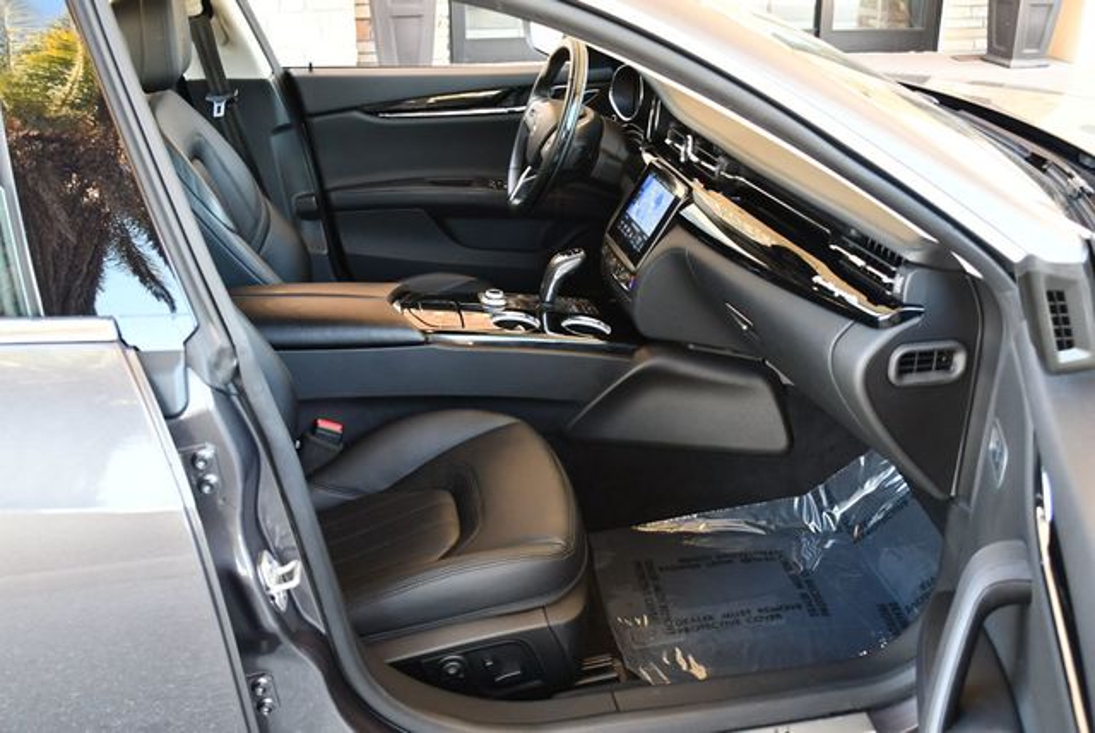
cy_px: 366
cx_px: 548
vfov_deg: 36.9
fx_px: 1096
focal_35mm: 36
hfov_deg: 53.1
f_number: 3.5
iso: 900
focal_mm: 18
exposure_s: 1/125
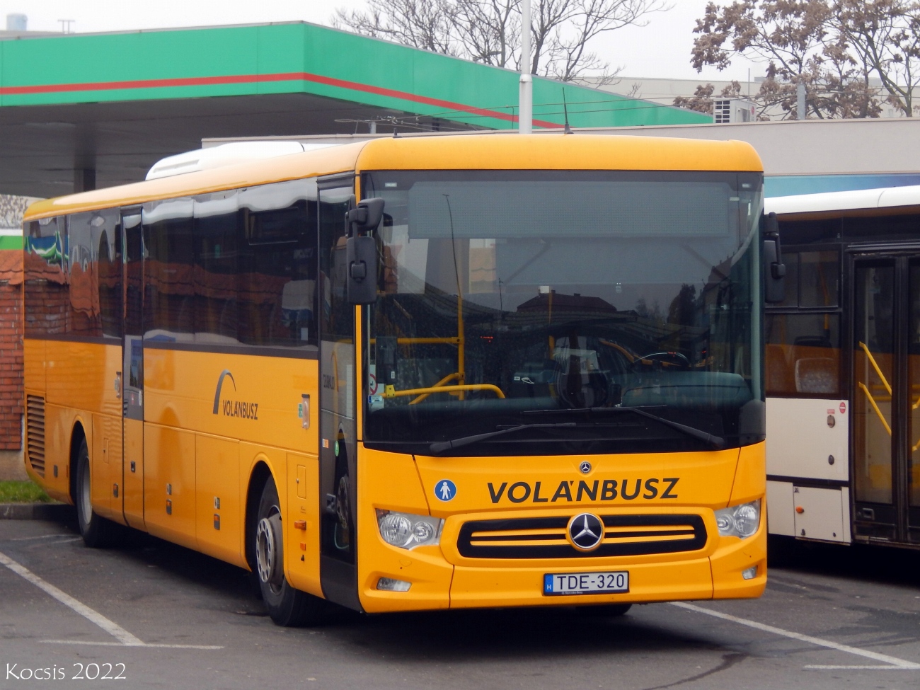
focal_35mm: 115
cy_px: 345
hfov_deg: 17.1
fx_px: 3056
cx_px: 460
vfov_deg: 12.9
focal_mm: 20.5
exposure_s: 1/60
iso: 125
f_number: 4.6
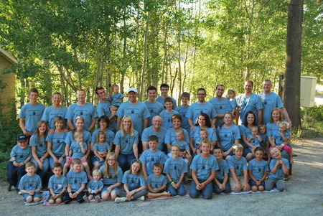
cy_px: 108
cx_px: 162
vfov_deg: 32.0
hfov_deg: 46.4
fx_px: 377
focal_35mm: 42
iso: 200
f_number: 5
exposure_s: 1/60
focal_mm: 28
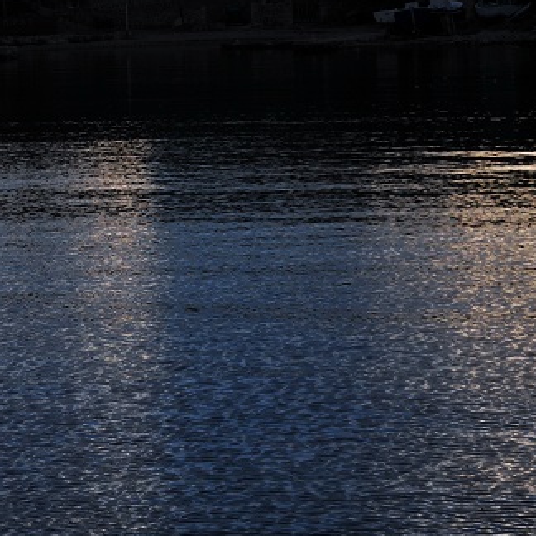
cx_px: 232
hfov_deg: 12.3
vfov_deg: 12.0
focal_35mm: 142
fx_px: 2488
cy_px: -132
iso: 250
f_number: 6.3
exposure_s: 1/800
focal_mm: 40
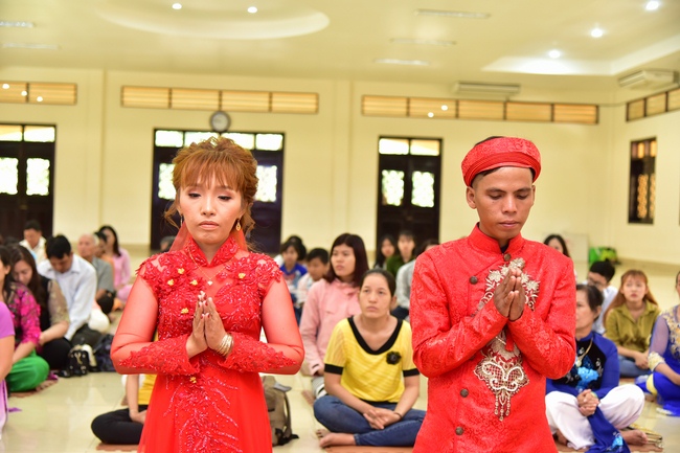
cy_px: 226
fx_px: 982
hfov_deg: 38.2
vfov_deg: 26.0
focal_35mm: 52
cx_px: 340
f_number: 4
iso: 800
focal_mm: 52
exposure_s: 1/40
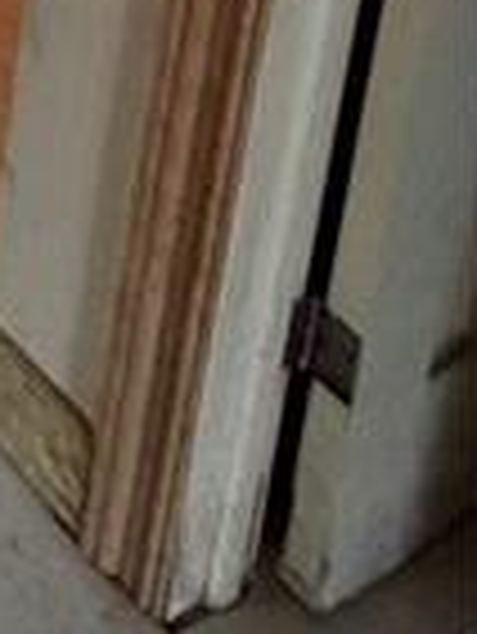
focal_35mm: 76
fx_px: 1394
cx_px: -810
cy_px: -859
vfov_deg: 15.3
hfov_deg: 12.6
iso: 250
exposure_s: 1/121
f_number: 2.2
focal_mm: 2.22
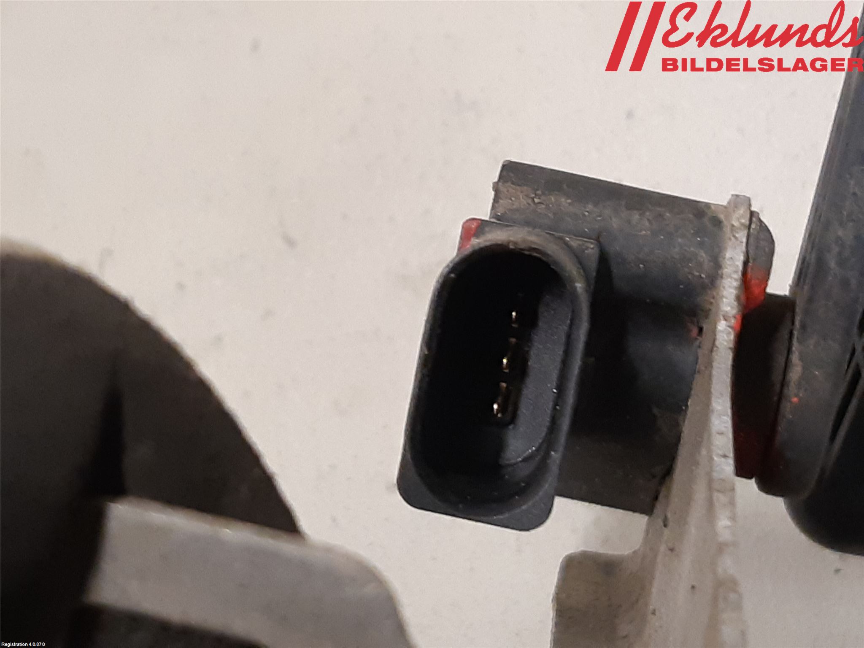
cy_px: 324
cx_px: 432
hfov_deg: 67.3
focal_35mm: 26
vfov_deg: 53.1
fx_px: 649
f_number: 1.7
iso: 200
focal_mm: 3.93
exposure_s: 1/50
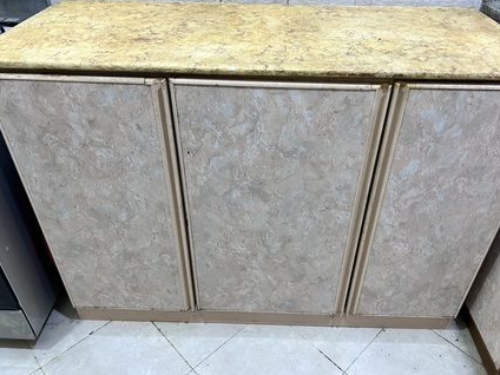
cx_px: 267
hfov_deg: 63.4
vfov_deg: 49.7
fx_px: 404
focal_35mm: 28
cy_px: 175
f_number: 1.5
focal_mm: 5.7
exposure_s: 1/60
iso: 160
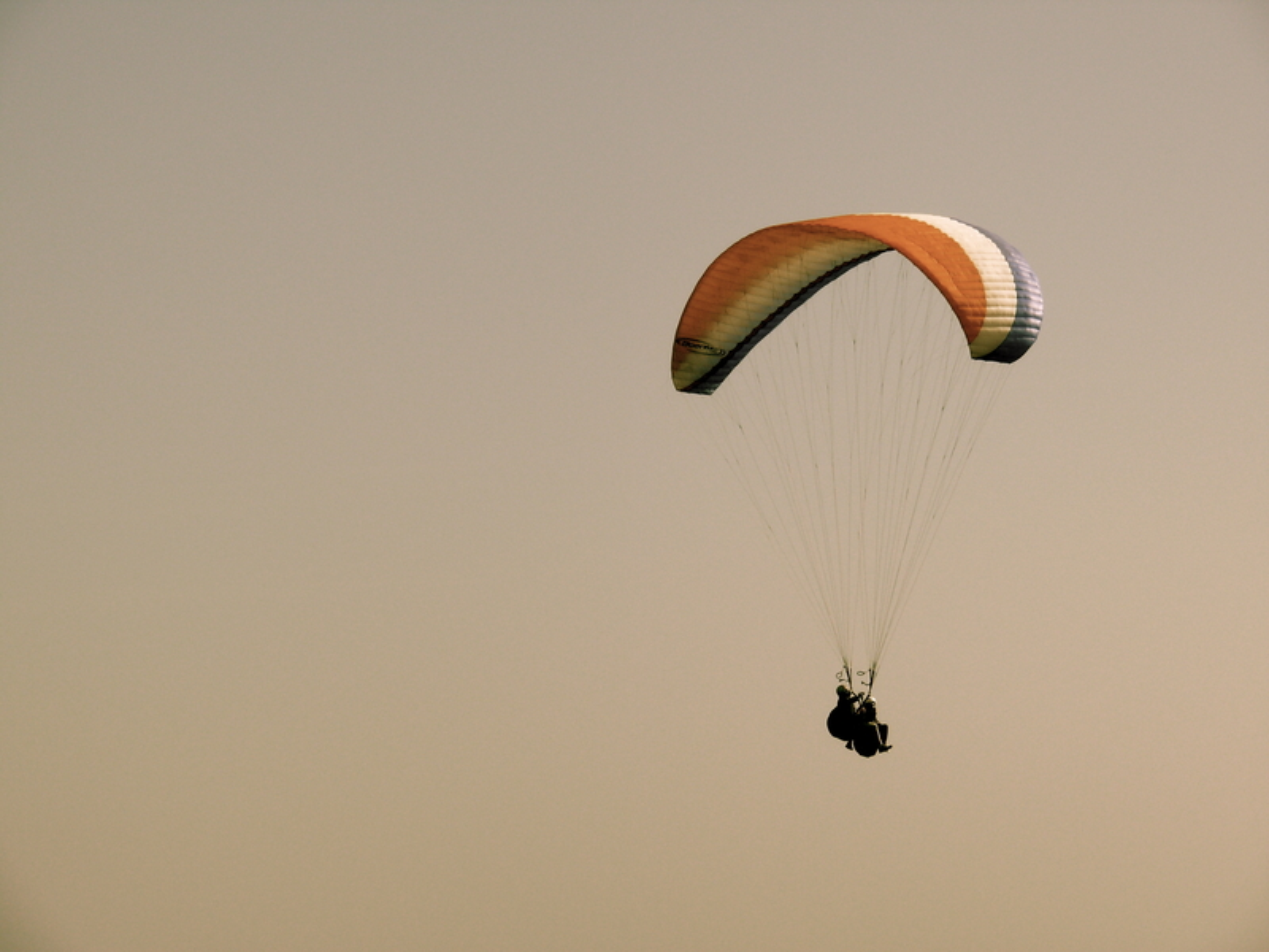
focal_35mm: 243
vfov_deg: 6.1
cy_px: 476
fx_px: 8908
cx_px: 634
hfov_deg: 8.1
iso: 100
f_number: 8
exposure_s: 1/500
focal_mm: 51.4
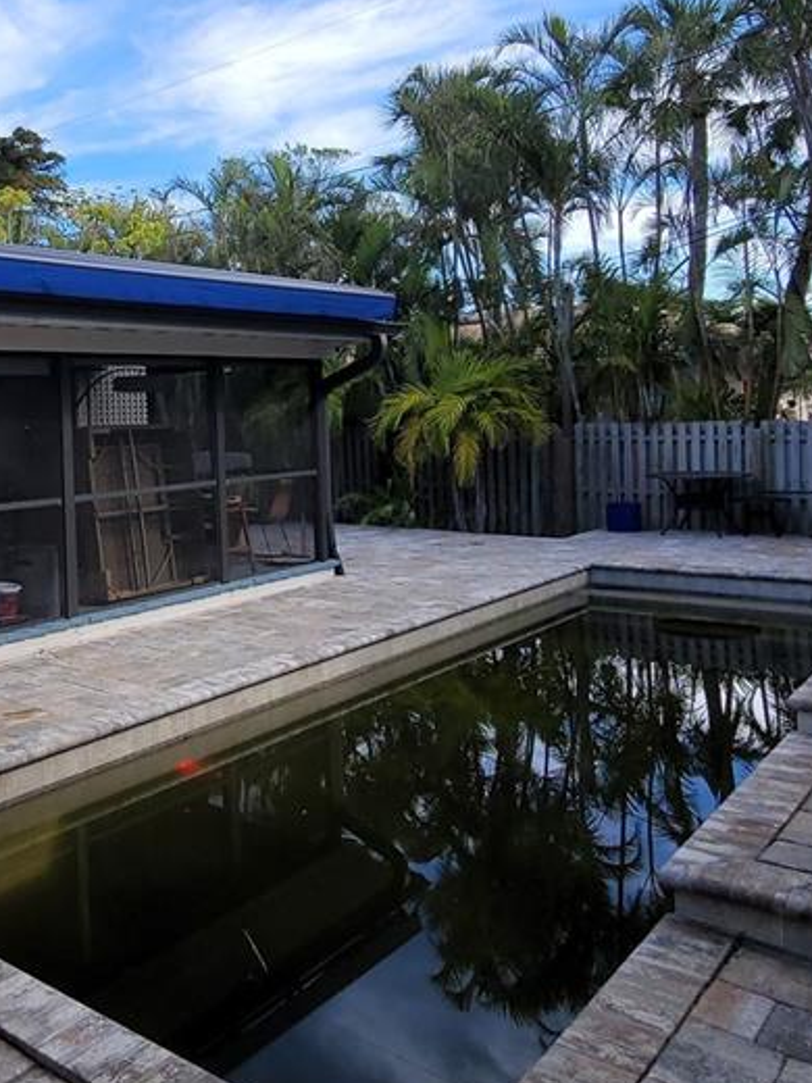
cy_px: 396
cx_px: 212
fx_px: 938
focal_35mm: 30
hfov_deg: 45.3
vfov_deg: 59.1
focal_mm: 2.2
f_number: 2.2
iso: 50
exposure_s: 1/859
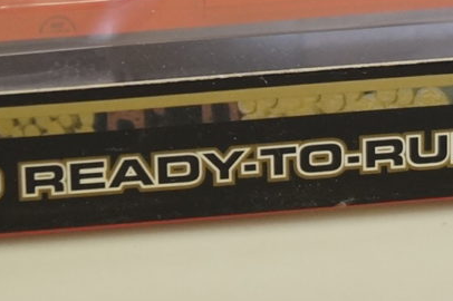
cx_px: 264
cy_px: -130
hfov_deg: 9.7
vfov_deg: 6.4
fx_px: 2665
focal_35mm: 212
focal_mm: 28
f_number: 4.5
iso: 640
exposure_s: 1/160
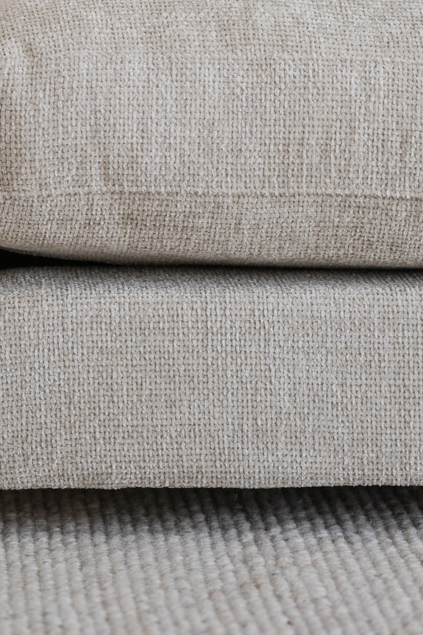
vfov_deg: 9.4
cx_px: 61
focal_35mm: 217
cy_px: -10
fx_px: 3824
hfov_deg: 6.3
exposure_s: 1/60
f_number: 1.8
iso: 640
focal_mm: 85
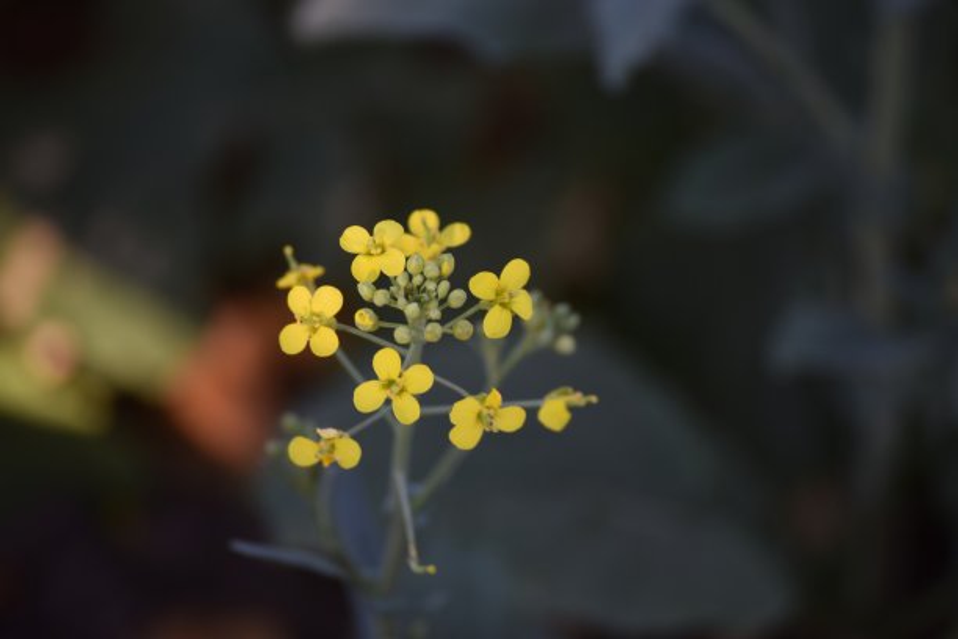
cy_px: 320
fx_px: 7983
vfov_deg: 4.6
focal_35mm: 300
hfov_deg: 6.9
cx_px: 479
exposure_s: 1/200
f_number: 5.6
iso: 200
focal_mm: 200
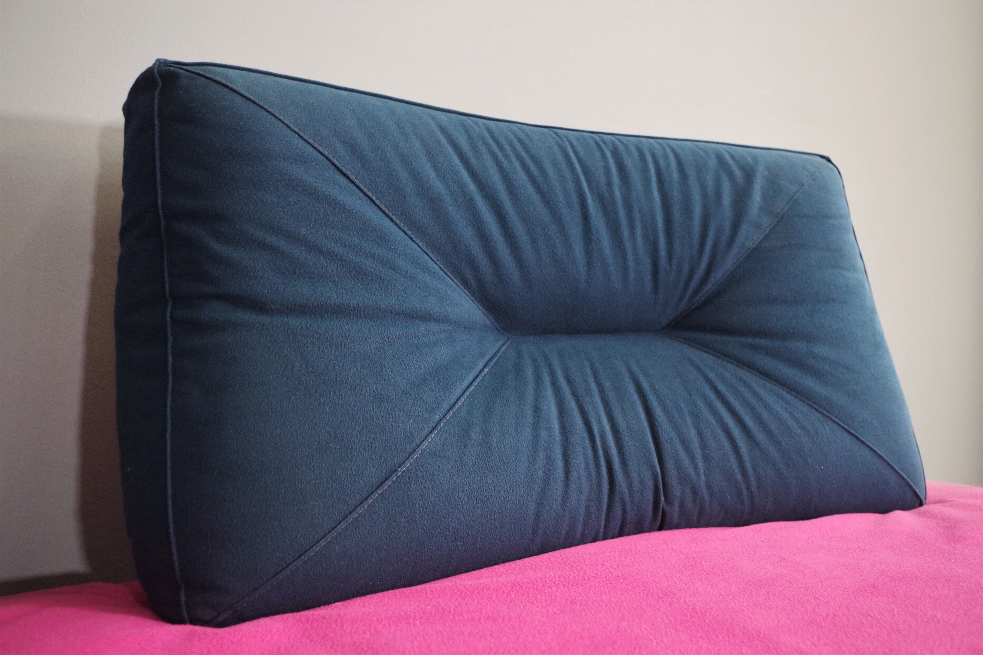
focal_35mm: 31
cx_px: 492
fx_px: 846
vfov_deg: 42.3
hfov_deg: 60.3
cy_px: 328
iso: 3200
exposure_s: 1/60
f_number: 4
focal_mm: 21.25
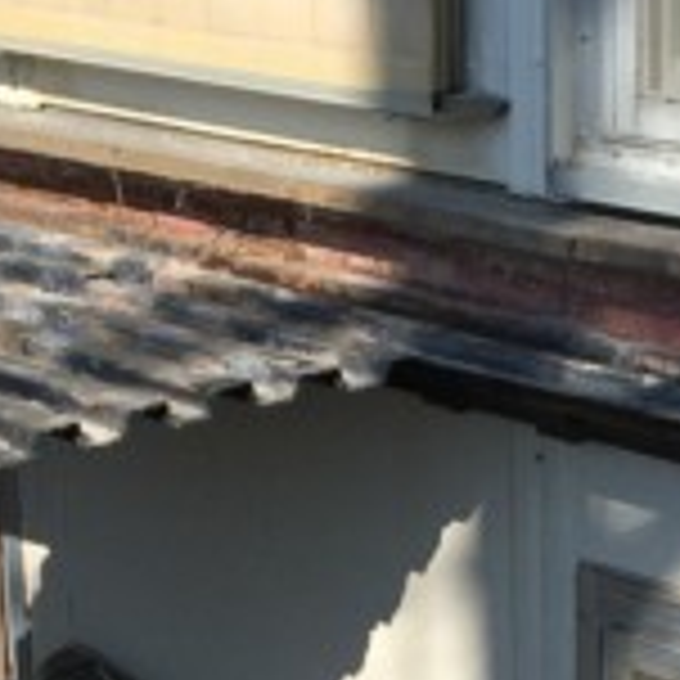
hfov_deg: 12.8
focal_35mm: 136
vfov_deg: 12.6
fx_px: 3023
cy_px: 770
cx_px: 464
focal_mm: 4.15
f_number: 2.2
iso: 25
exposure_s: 1/2331
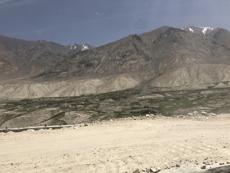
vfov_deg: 49.7
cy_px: 86
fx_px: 186
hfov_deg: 63.4
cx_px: 115
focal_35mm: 28
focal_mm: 4
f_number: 1.8
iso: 20
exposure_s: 1/3436
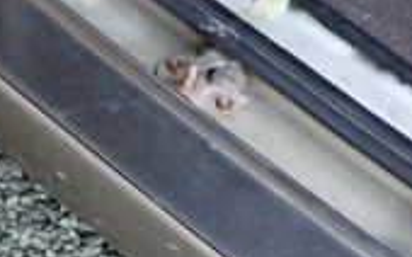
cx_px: 245
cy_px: 194
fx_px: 1257
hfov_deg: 18.6
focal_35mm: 112
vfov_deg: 11.6
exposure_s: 1/30
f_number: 2.3
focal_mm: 5.4
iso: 800
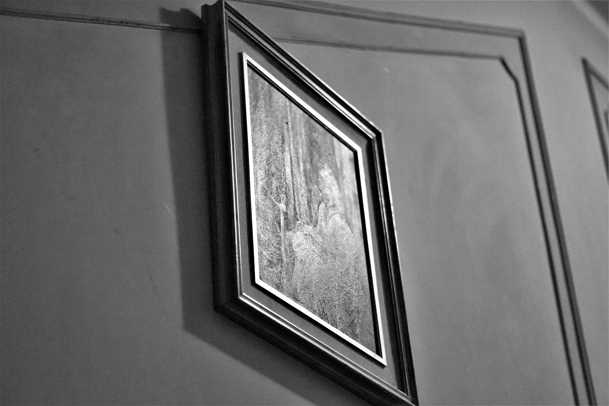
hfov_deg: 22.6
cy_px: 203
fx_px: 1522
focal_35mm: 90
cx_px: 304
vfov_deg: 15.2
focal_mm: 60
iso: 3200
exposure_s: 1/50
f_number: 2
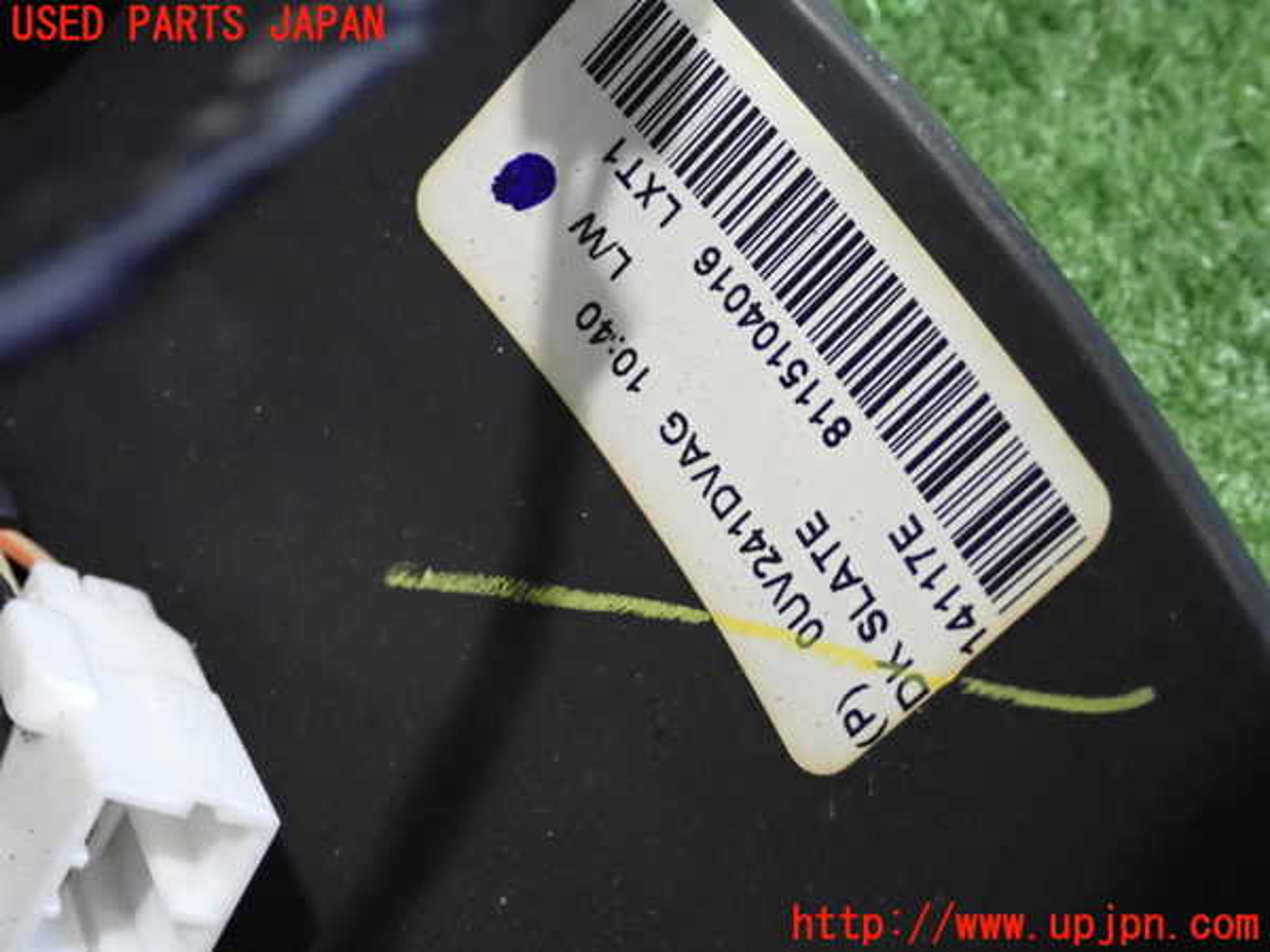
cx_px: 635
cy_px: 476
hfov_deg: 35.5
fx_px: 1981
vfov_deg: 27.0
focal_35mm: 54
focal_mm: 9.65
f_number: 3.3
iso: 2000
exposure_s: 1/40
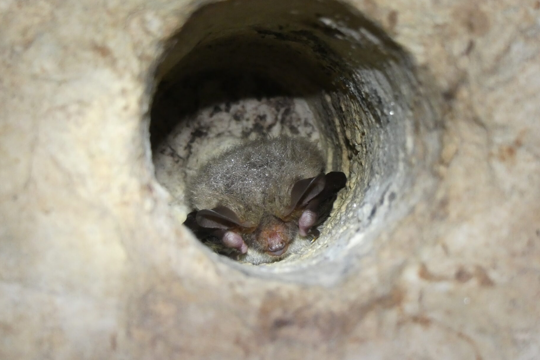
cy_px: 194
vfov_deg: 5.0
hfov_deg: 7.5
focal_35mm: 273
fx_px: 4094
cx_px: 272
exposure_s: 1/80
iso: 800
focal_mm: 44.8
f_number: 5.5
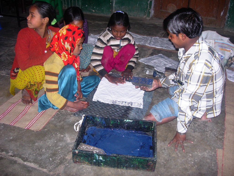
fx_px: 257
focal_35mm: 38
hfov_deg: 49.0
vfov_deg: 37.7
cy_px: 88
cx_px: 117
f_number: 2.8
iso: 100
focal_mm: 7.8
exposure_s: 1/64
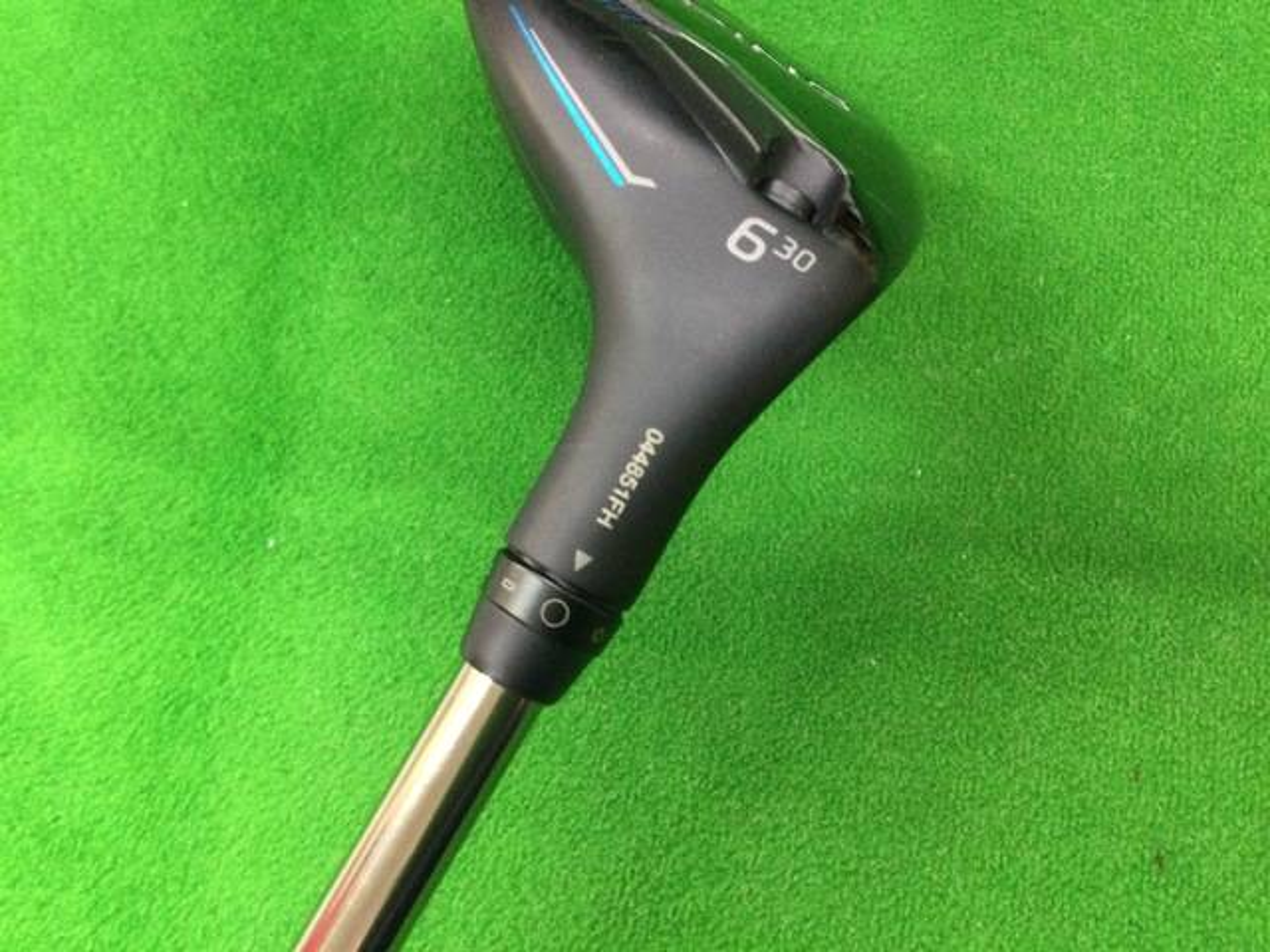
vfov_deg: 45.4
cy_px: 476
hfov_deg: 58.4
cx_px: 635
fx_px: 1137
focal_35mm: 31
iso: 200
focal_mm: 3.3
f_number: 2.4
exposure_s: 1/24
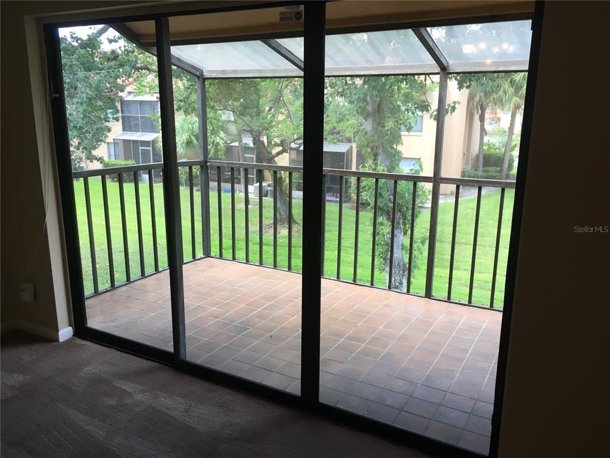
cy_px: 229
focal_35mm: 29
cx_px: 305
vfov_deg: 48.2
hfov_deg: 61.7
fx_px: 511
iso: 25
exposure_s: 1/40
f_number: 2.2
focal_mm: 4.15
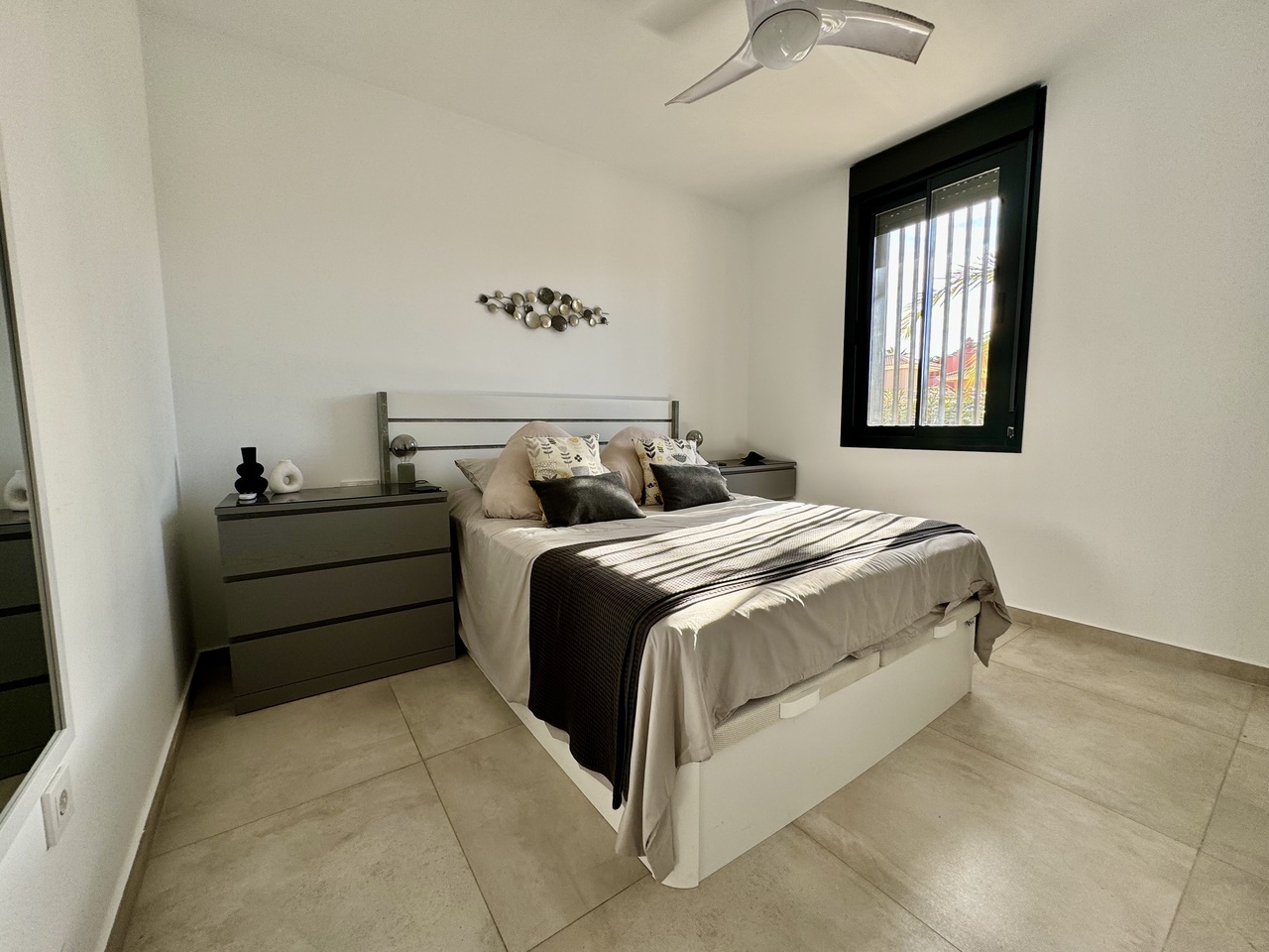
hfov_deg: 102.1
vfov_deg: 85.7
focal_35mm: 14
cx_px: 634
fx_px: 513
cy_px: 476
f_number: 2.2
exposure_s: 1/99
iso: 50
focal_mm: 2.22
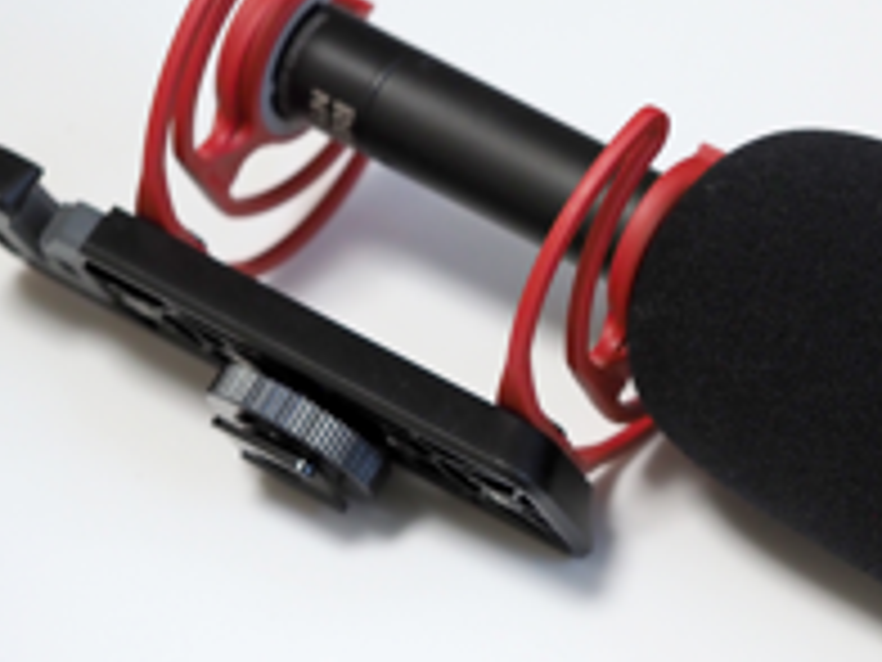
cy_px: 412
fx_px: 6548
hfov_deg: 7.7
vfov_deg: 5.8
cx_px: 873
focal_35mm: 257
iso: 1000
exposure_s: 1/125
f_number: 2.8
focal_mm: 60
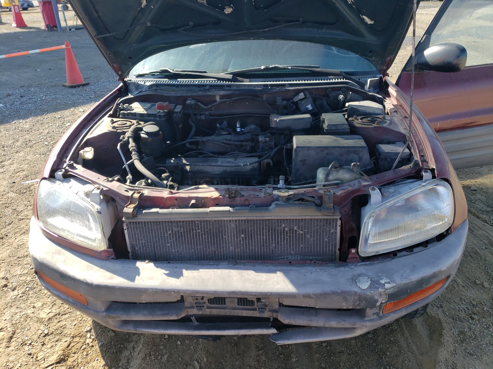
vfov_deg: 53.1
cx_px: 246
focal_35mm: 26
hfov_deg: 67.3
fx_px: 370
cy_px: 184
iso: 50
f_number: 1.5
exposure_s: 1/833
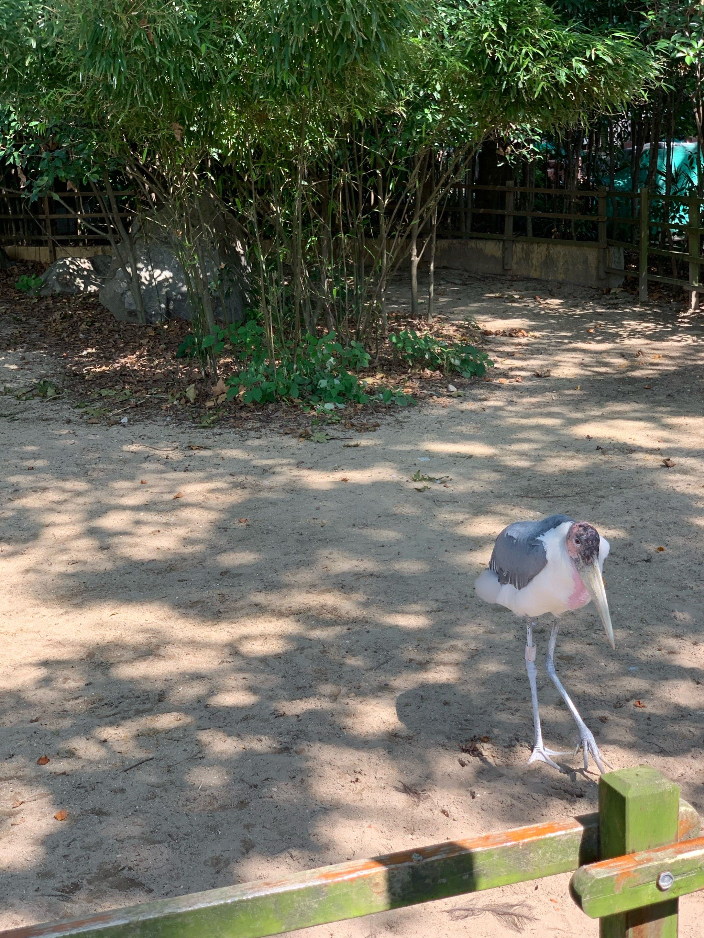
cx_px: 352
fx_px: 1410
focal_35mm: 52
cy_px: 469
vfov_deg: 36.8
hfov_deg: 28.0
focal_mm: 6
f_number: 2.4
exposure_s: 1/110
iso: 16
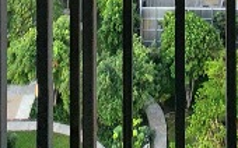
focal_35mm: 81
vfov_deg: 9.6
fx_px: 525
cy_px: -359
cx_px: 195
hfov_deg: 25.1
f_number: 2.2
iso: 125
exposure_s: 1/50
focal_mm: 2.2
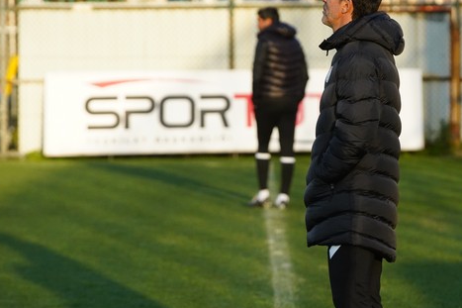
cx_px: 316
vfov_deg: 4.8
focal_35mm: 287
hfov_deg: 7.2
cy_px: 120
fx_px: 3682
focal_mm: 200
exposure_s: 1/5000
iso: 4000
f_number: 5.6
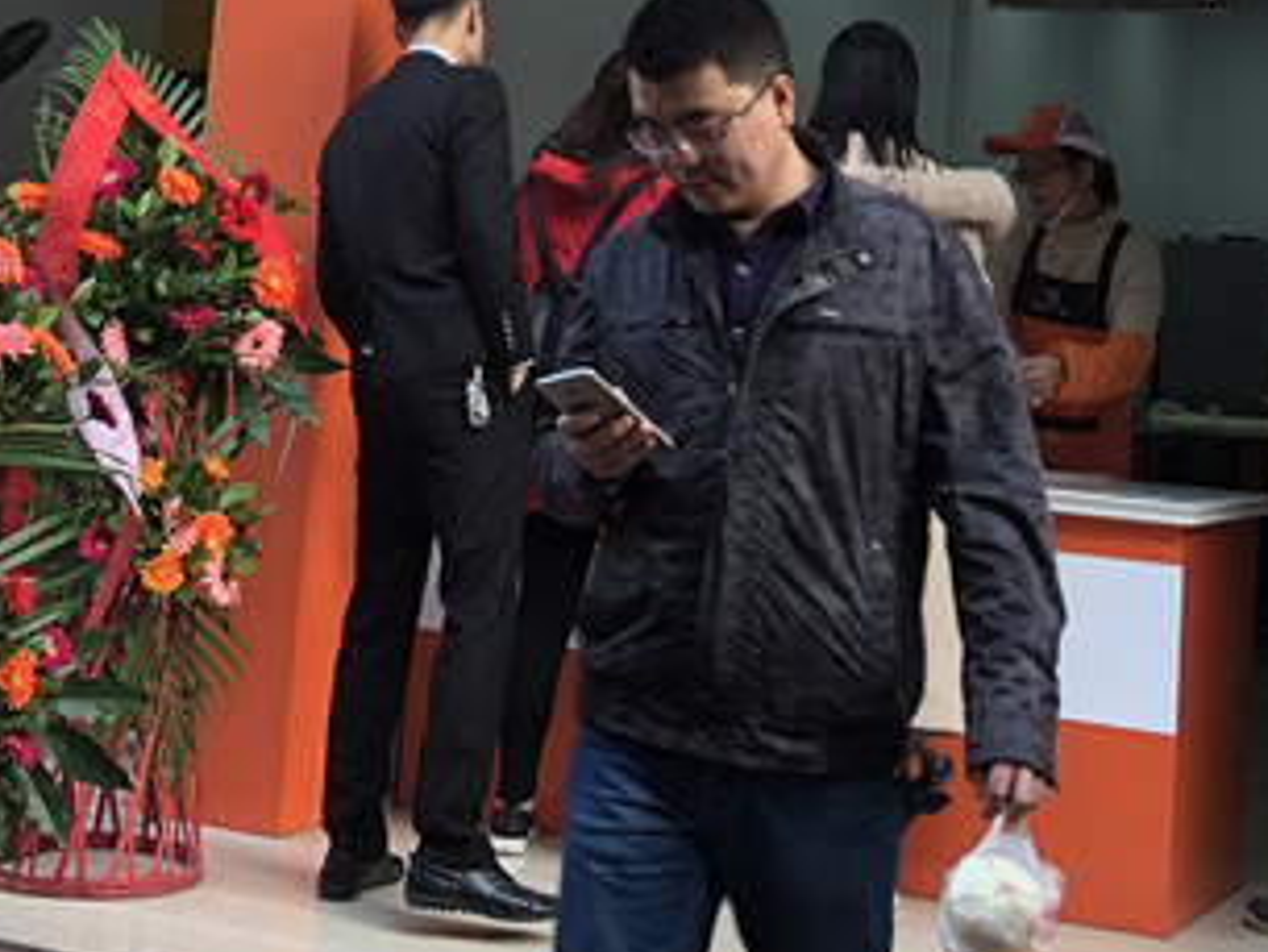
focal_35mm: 76
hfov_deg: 25.6
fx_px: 2785
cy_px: -67
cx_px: 595
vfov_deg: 18.7
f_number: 1.8
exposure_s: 1/100
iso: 32
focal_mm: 3.99
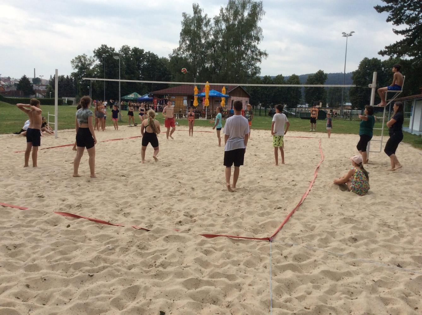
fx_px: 389
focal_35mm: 32
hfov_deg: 56.9
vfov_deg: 44.0
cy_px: 158
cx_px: 211
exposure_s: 1/1395
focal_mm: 3.3
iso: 32
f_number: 2.4
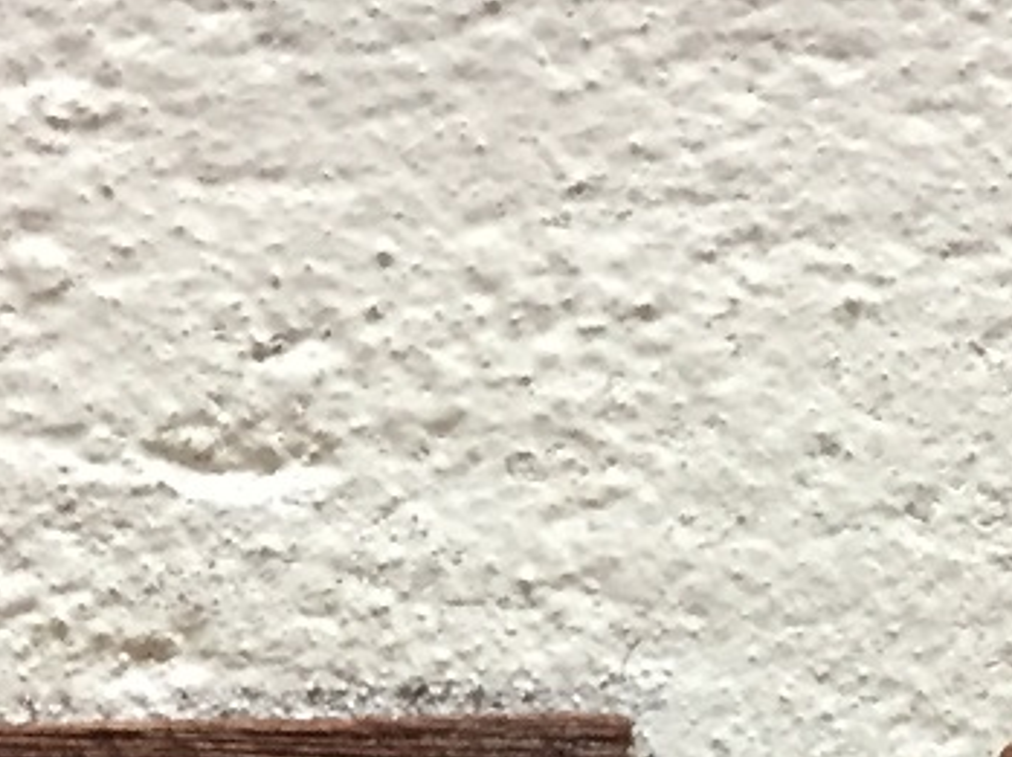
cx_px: 625
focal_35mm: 122
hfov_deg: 16.1
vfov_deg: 11.2
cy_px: 1427
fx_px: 3563
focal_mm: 4.15
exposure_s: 1/17
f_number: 2.2
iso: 250
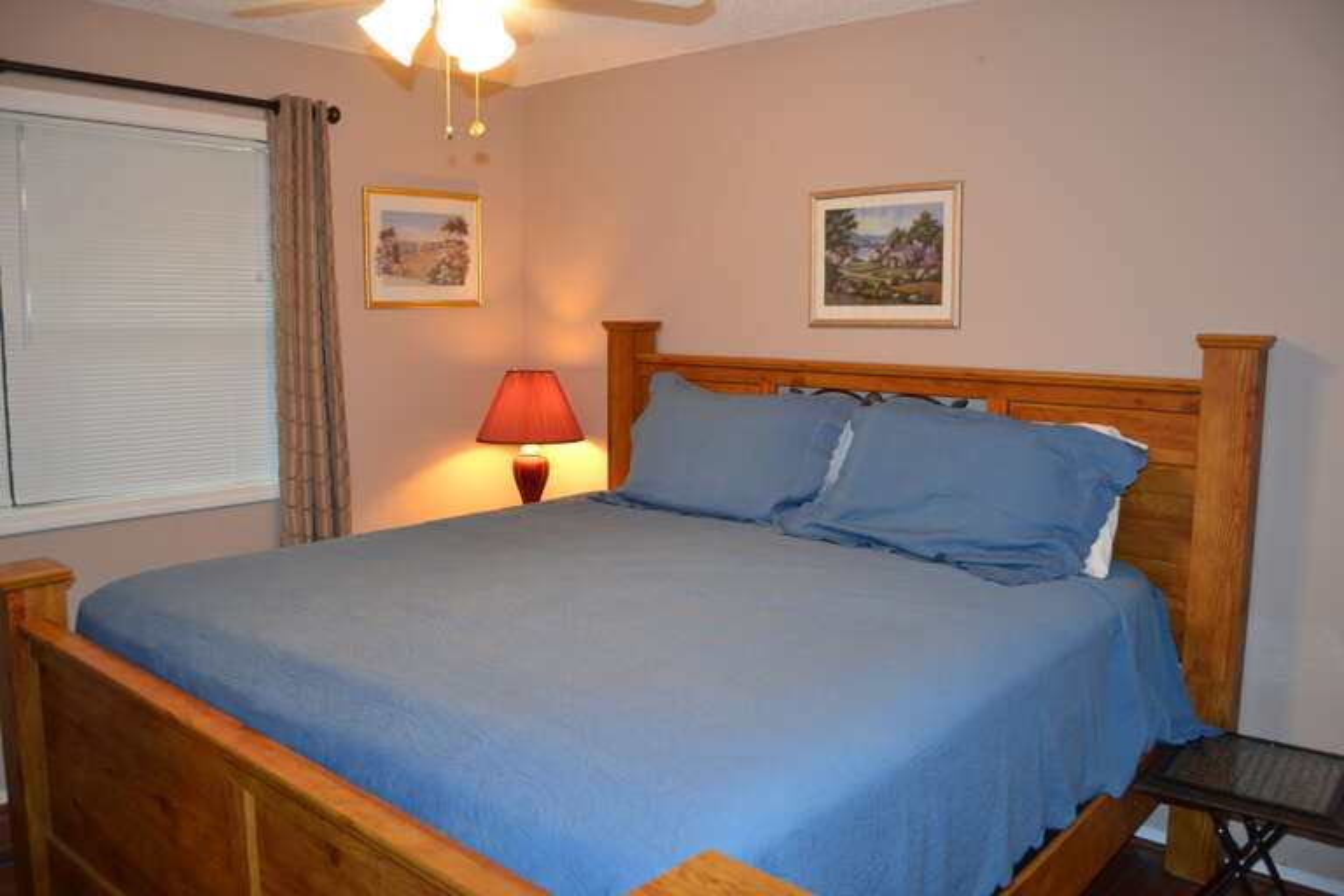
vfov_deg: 47.9
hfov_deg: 67.4
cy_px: 448
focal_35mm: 27
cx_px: 672
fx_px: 1008
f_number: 3.5
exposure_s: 1/60
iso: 900
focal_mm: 18
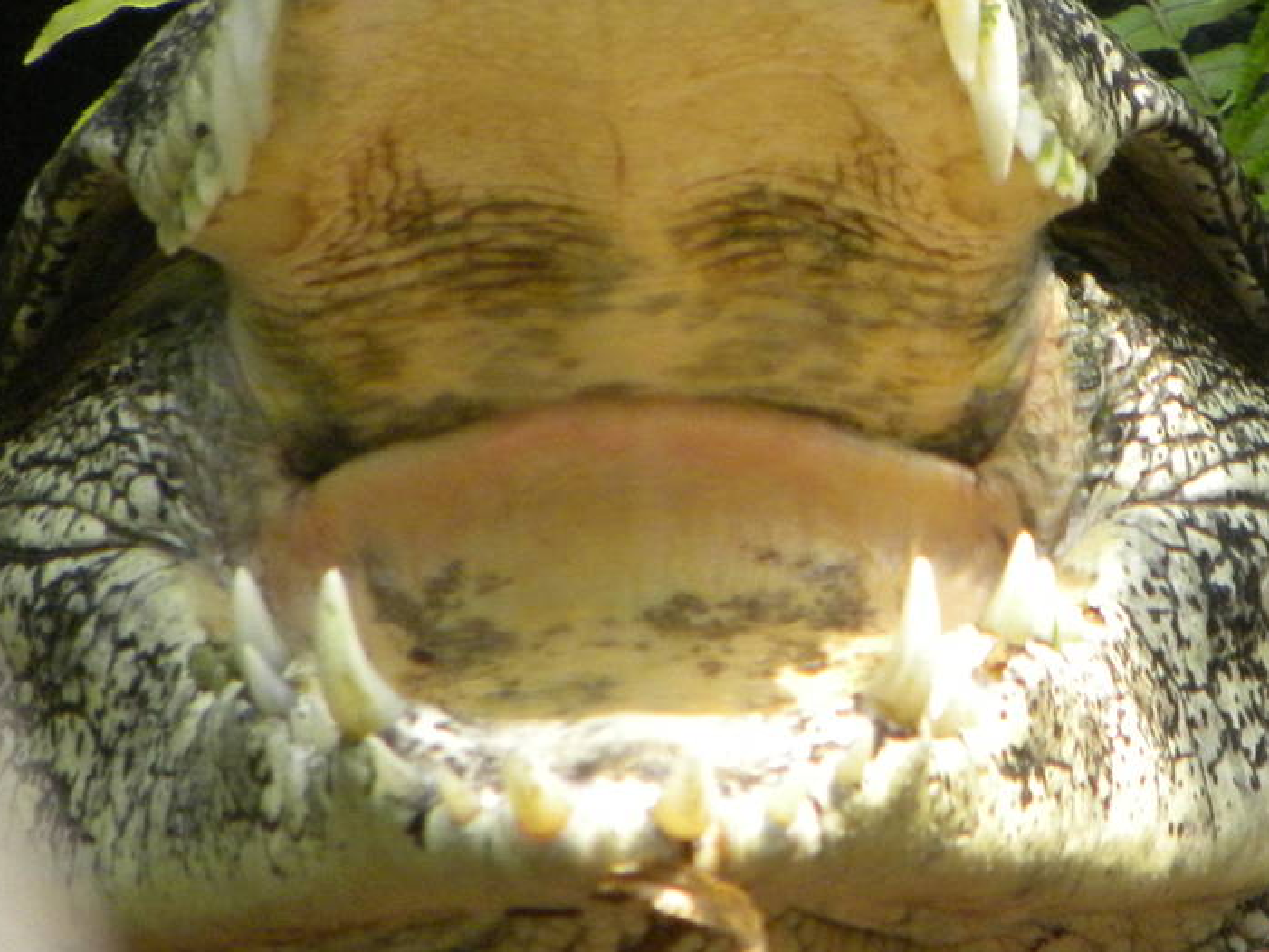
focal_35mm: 1424
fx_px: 52212
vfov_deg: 1.0
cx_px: 943
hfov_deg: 1.4
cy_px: 375
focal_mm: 110.4
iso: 283
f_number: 5
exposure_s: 1/154
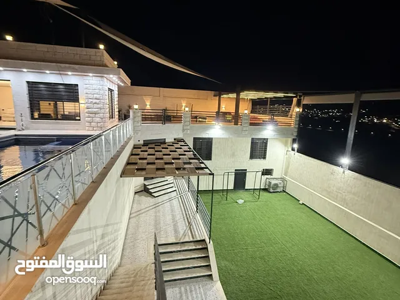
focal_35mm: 14
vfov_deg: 85.7
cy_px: 150
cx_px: 200
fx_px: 162
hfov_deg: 102.1
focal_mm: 2.22
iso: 500
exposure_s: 1/50
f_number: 2.2
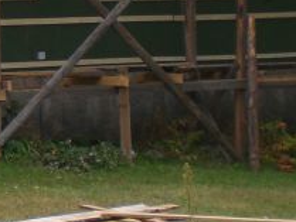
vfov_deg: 7.9
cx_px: -62
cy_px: -18
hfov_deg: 10.4
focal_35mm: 186
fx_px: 1591
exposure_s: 1/100
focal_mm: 6.3
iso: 50
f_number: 3.1
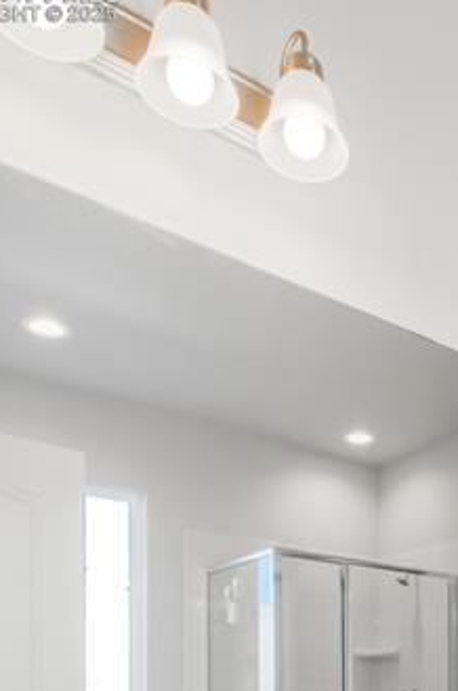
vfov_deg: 42.2
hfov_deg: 34.7
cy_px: 771
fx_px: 671
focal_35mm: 35
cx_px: 445
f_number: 13
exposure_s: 1/8
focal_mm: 10
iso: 200
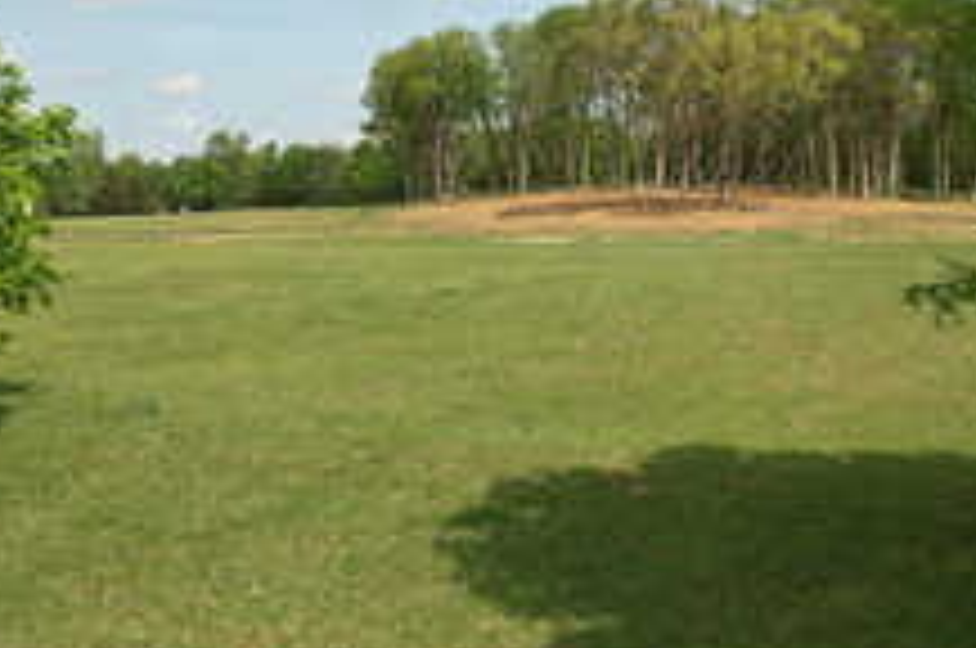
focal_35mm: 52
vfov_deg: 25.8
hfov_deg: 38.2
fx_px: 1408
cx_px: 504
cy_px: 223
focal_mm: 8.38
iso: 100
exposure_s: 1/1600
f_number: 2.8
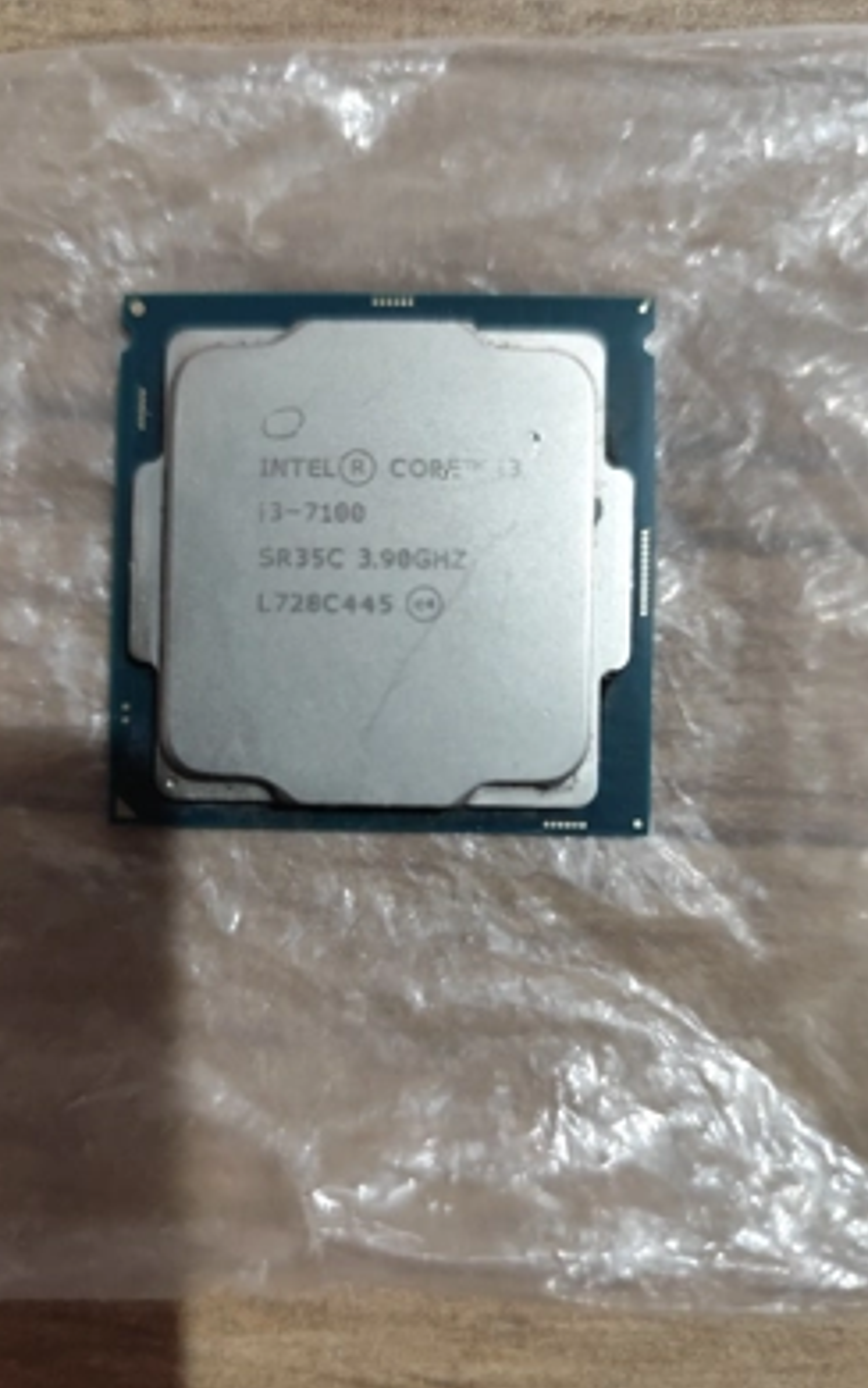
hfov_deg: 49.2
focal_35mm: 25
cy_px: 705
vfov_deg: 72.5
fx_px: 946
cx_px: 395
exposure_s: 1/50
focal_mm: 6.14
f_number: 1.65
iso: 1250
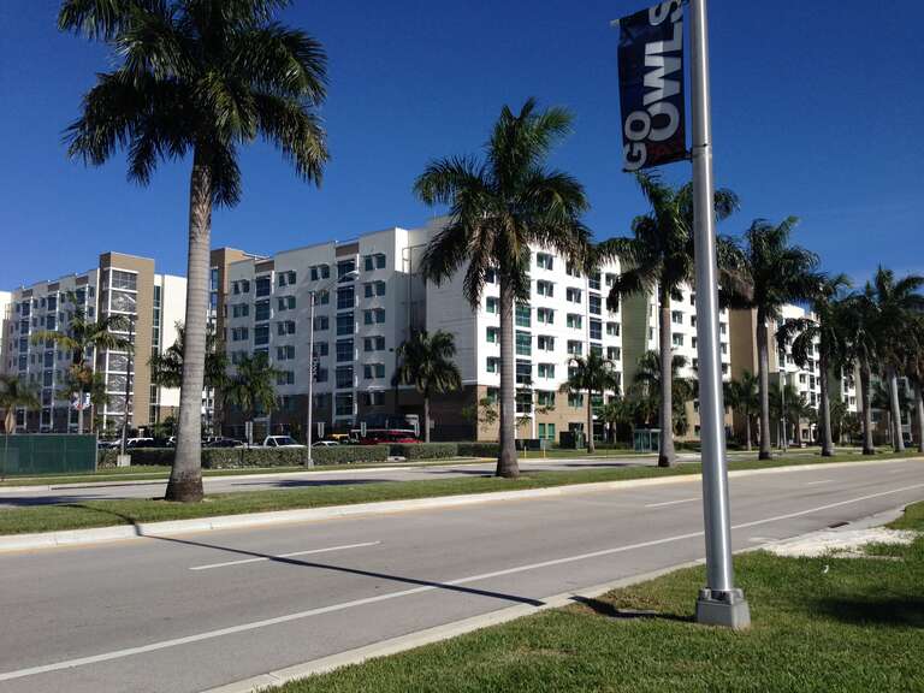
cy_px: 346
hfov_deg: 55.4
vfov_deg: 42.9
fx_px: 881
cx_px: 462
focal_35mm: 33
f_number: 2.4
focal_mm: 4.12
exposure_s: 1/2463
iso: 50
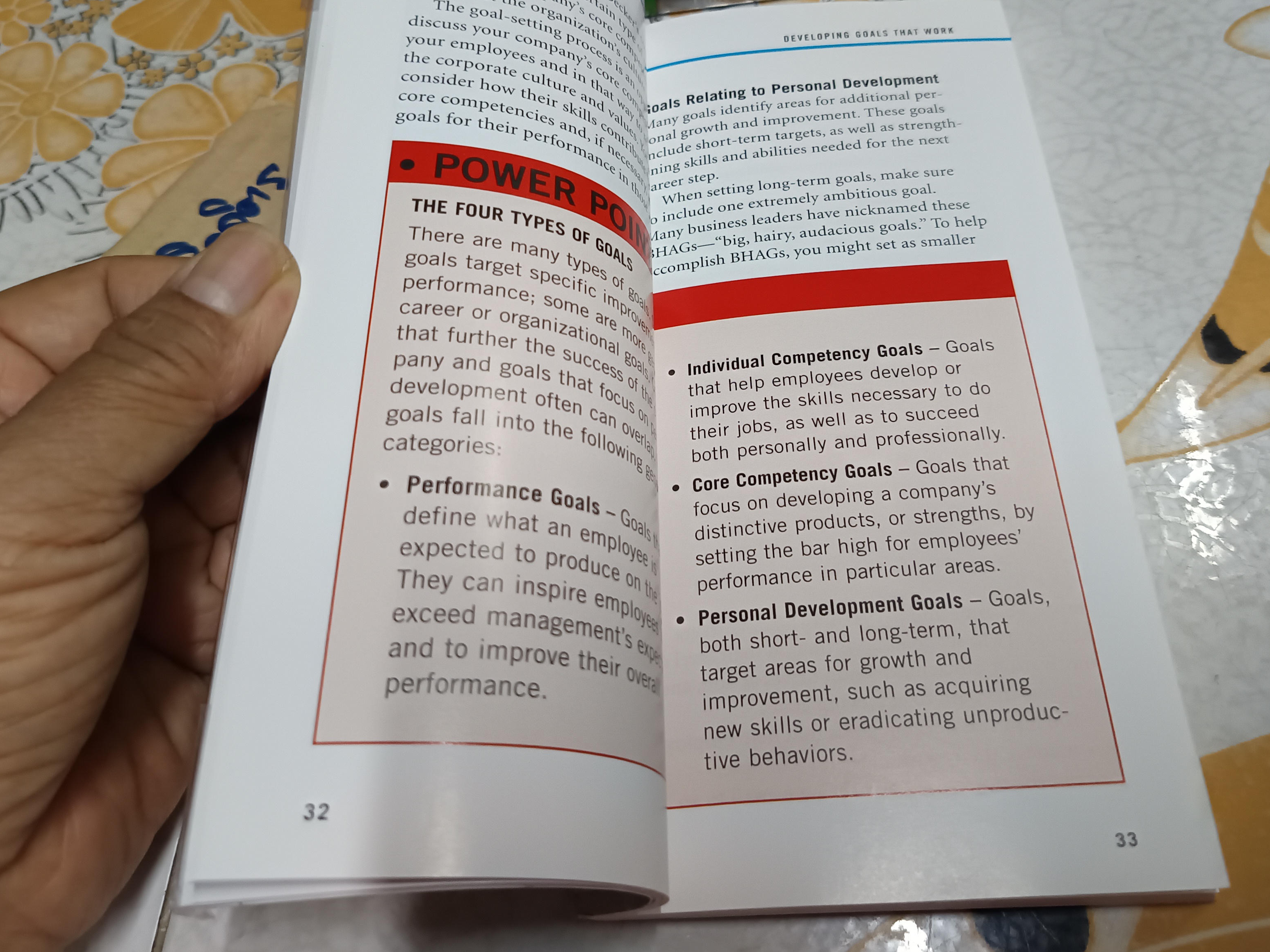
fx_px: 1137
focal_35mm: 31
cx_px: 668
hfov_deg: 58.3
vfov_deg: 45.0
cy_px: 341
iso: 1102
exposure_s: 1/50
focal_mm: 5.31
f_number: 1.7
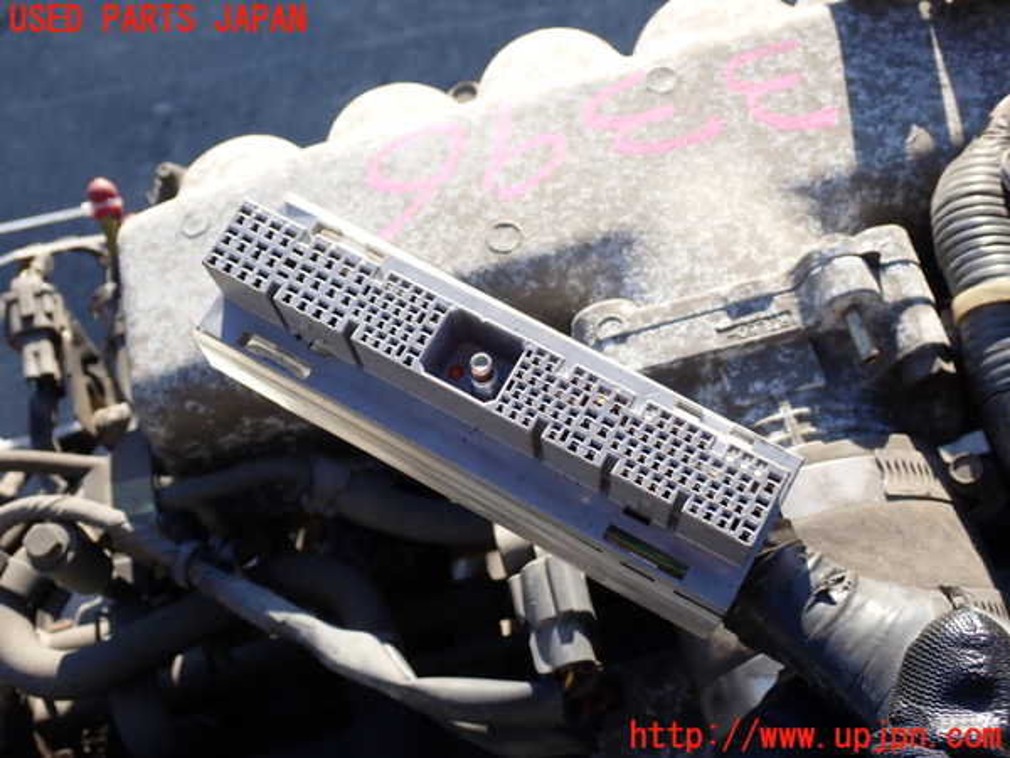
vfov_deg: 32.9
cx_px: 505
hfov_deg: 42.9
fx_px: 1284
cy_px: 379
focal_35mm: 44
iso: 100
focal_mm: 7.84
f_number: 4
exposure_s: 1/160
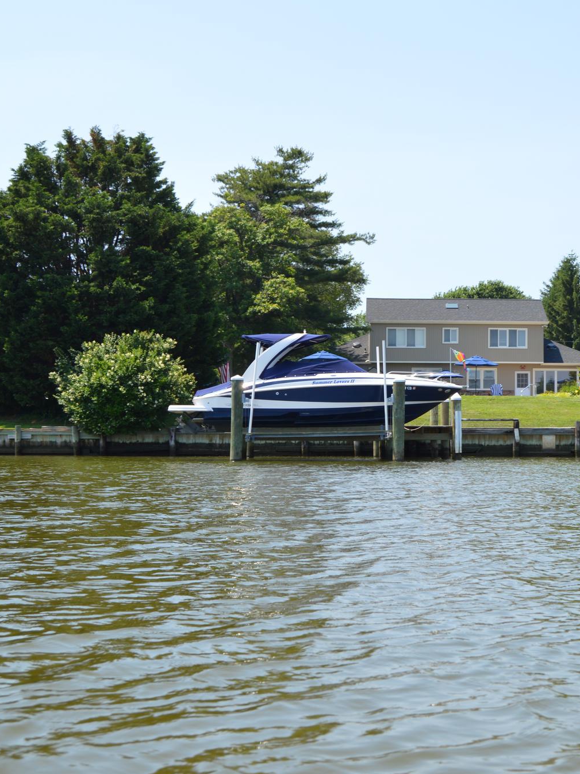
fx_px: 1274
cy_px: 387
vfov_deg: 33.8
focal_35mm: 57
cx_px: 448
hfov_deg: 25.3
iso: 100
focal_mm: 26
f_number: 7.1
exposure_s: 1/250
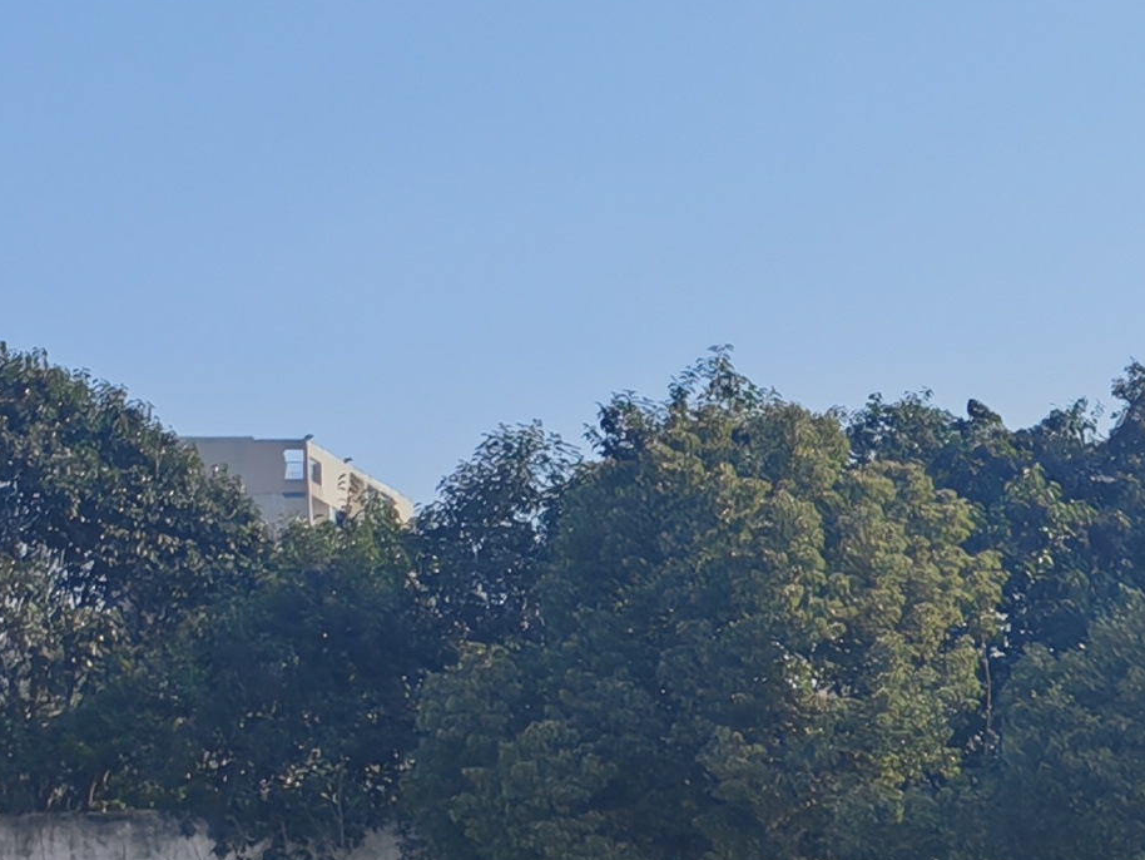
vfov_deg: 11.6
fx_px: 3970
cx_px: 1918
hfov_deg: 14.8
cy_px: 1482
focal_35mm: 120
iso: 50
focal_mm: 6.12
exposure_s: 1/1300
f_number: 1.9
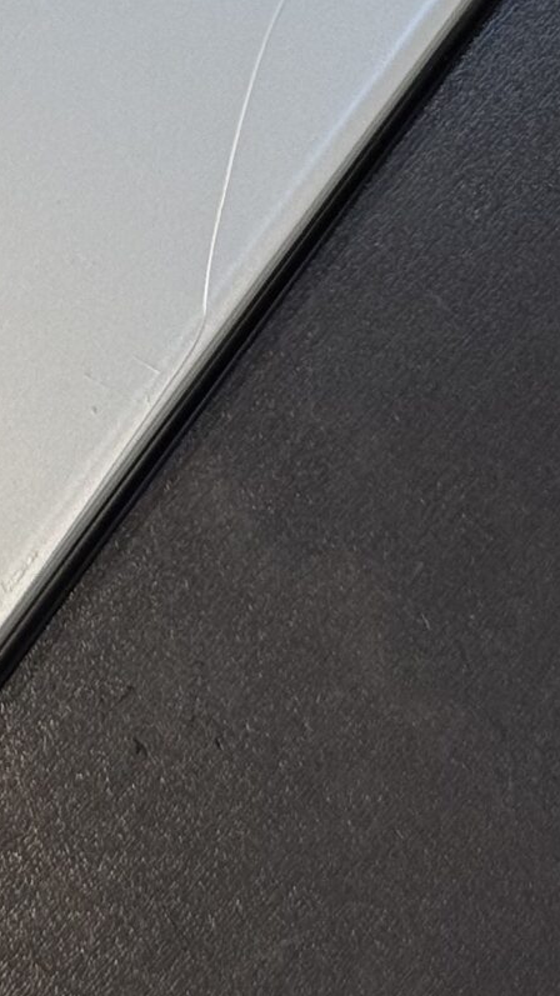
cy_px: -310
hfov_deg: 7.1
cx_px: -408
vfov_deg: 12.4
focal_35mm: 168
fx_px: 4437
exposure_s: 1/549
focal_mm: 6.76
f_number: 1.78
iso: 64
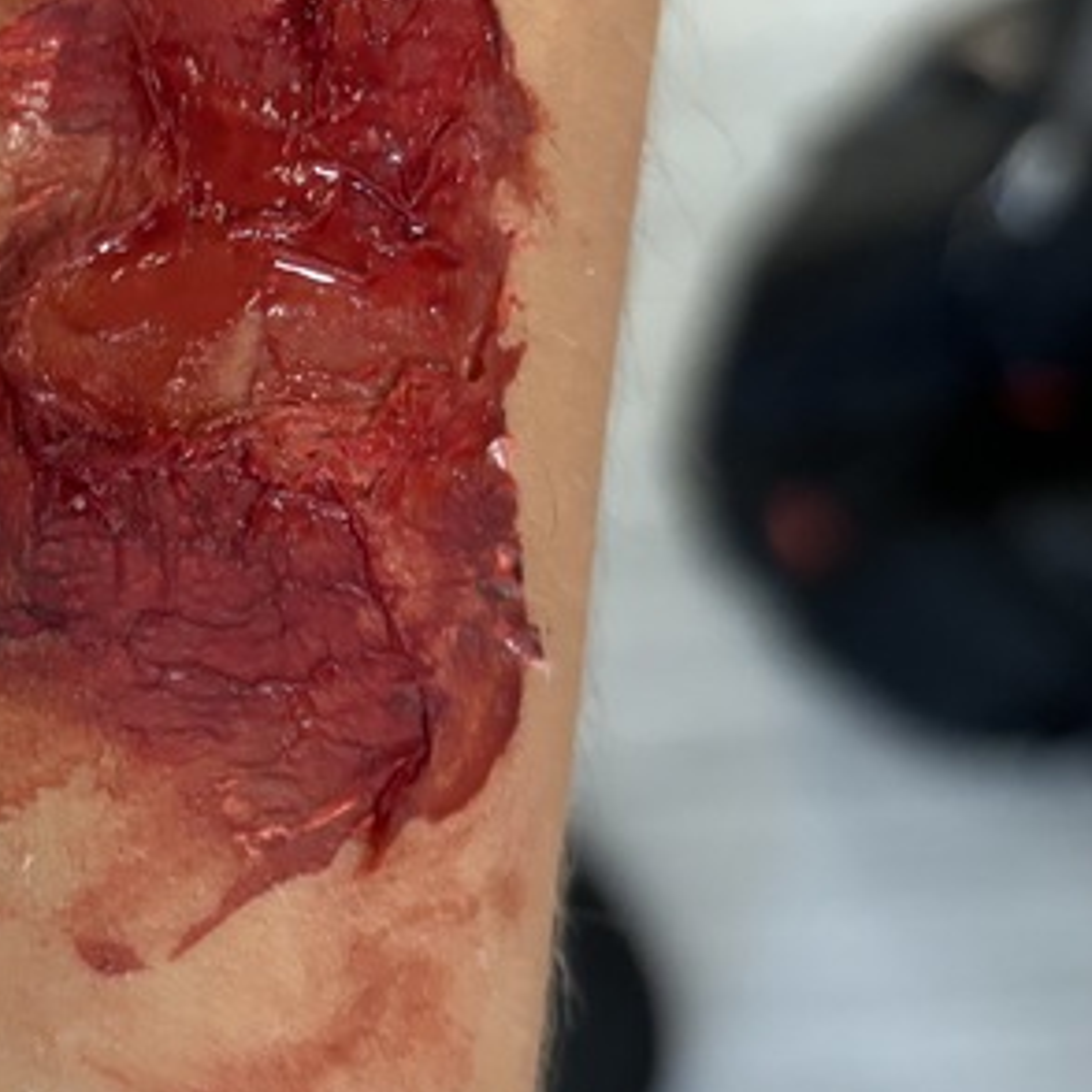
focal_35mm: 80
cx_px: -238
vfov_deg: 21.6
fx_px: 2855
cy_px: 669
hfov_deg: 20.2
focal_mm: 5.96
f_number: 1.6
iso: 250
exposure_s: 1/60
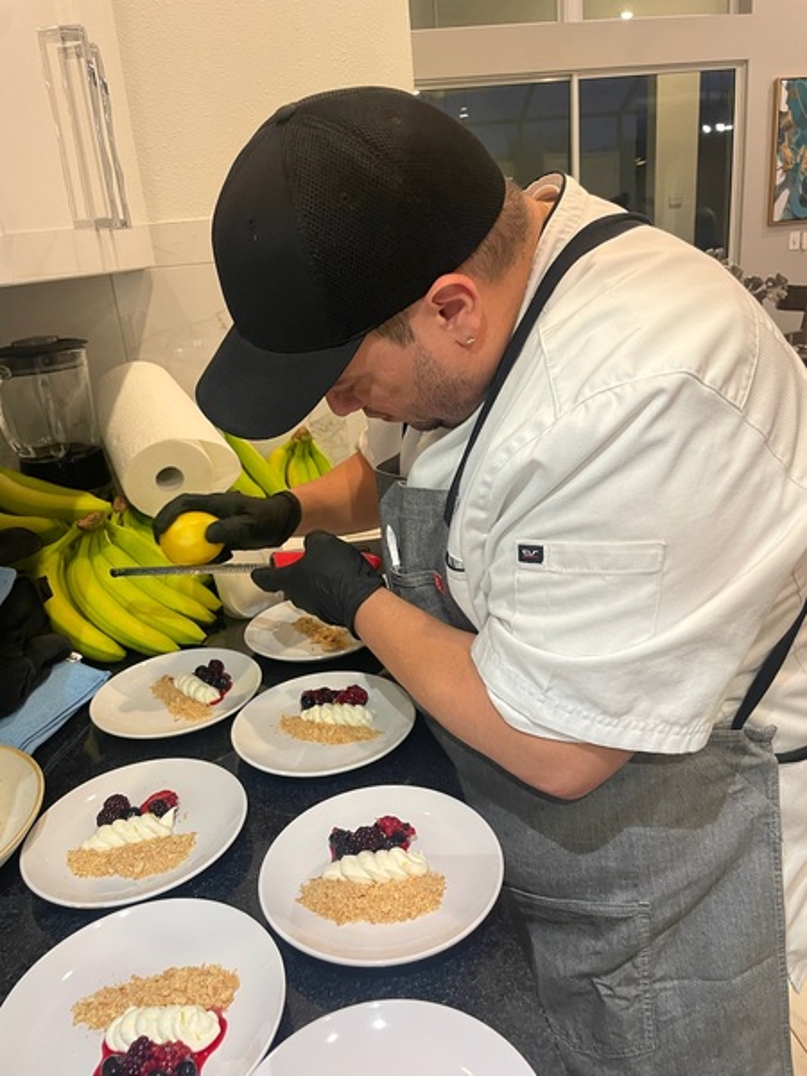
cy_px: 538
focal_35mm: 26
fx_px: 808
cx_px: 404
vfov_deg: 67.3
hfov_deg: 53.1
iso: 160
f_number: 1.6
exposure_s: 1/60
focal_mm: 4.2
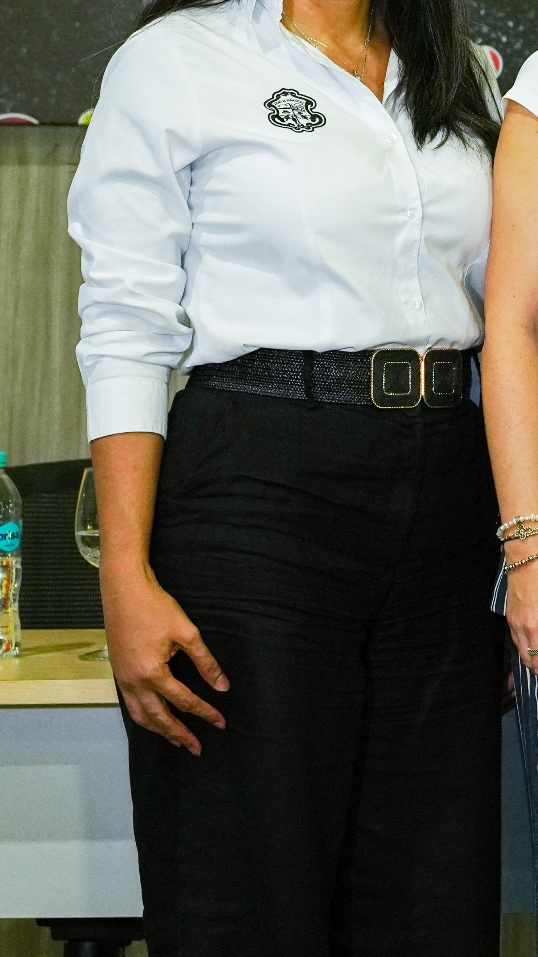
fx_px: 4007
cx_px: 1048
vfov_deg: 13.4
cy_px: 17
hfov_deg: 7.4
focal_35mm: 158
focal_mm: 50
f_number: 3.5
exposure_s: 1/125
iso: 2000
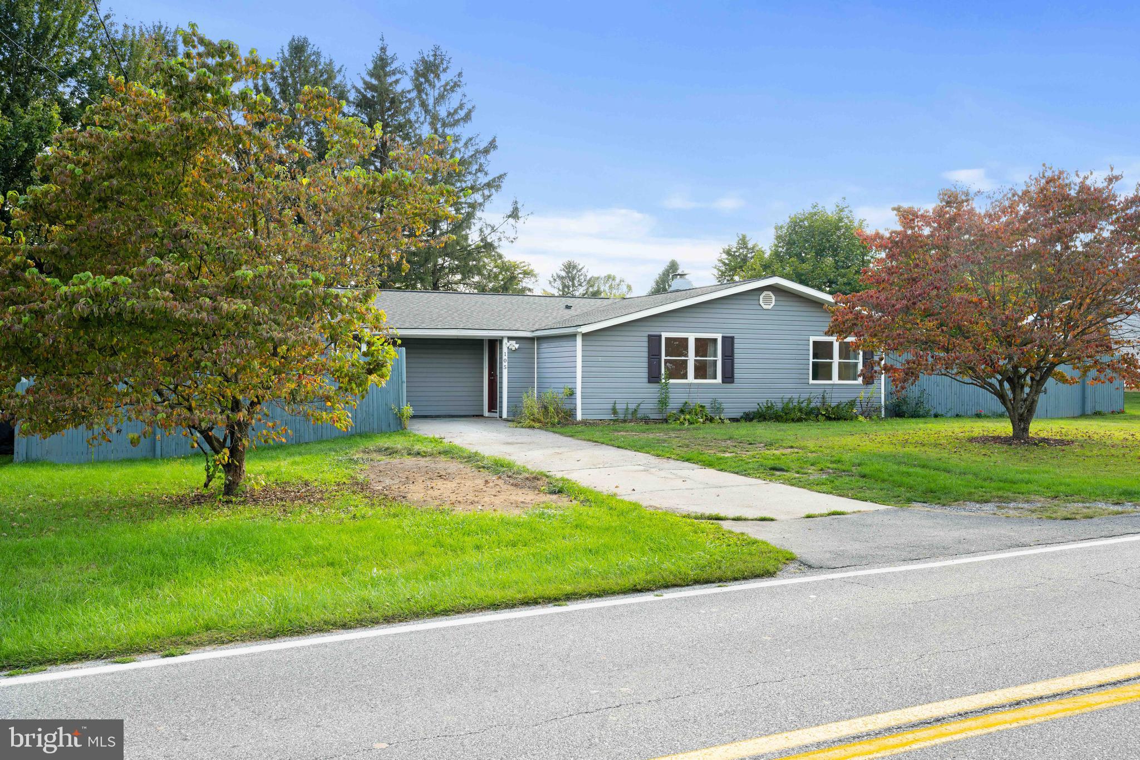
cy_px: 380
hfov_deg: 57.2
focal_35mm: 33
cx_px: 570
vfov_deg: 40.0
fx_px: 1045
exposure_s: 1/8
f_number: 8
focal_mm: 33
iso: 64
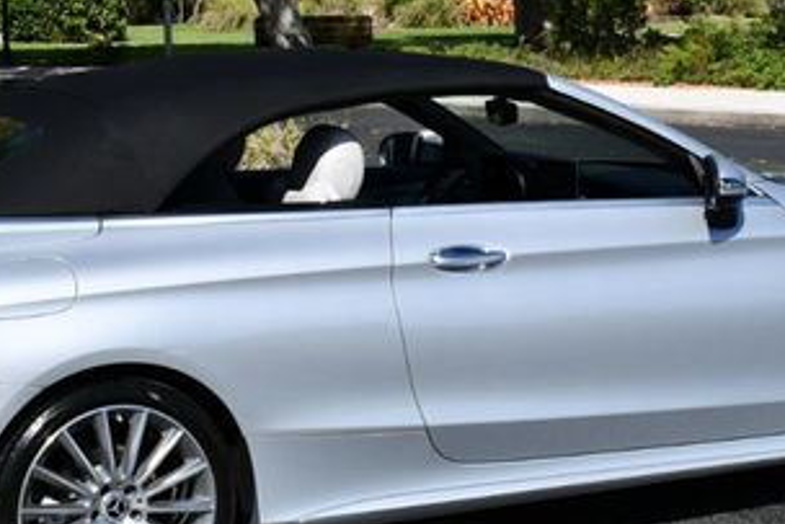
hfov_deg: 20.2
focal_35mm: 101
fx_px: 2203
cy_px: 130
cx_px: 341
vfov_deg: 13.5
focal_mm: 24
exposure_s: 1/320
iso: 100
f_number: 9
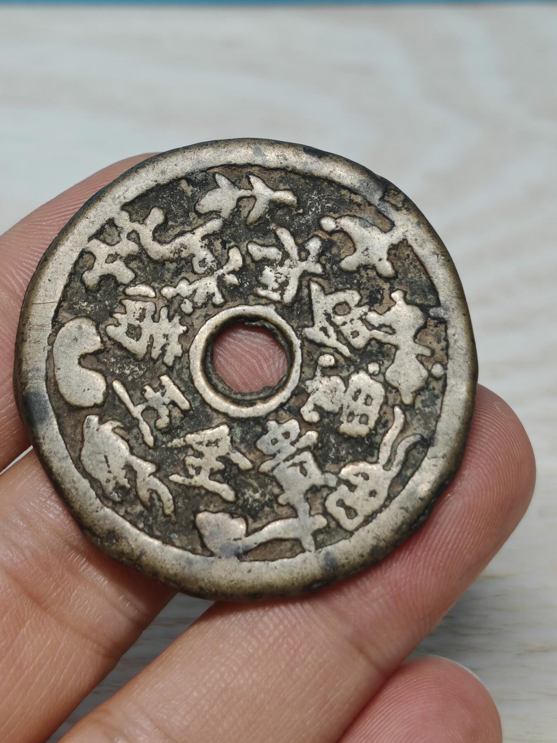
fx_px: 2038
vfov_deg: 20.7
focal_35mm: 95
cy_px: 372
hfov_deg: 15.6
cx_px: 278
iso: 100
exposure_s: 1/100
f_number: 1.6
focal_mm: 7.62
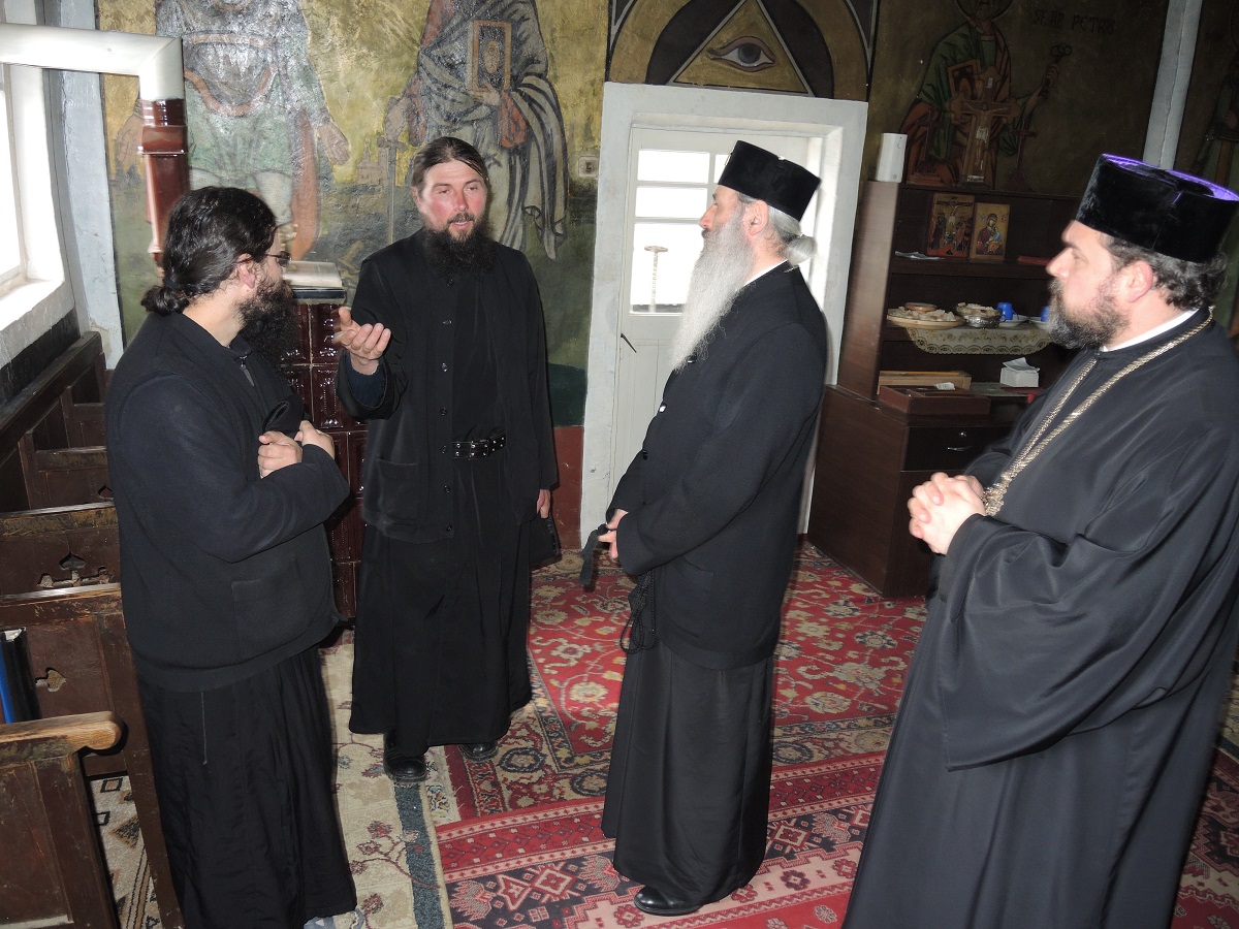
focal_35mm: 28
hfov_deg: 63.4
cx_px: 620
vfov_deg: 49.7
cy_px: 464
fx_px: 1002
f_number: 2
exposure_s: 1/30
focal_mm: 6
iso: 200
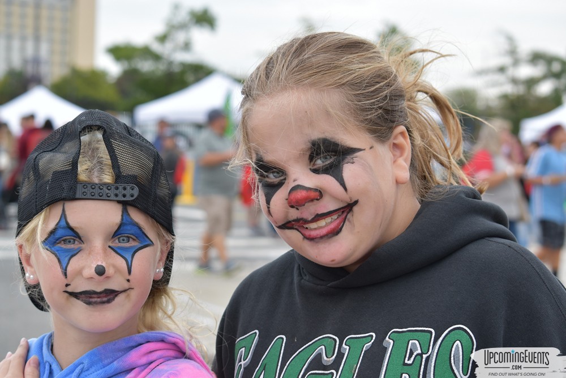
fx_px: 1297
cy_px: 189
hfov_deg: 24.6
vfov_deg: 16.6
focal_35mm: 82
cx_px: 283
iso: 400
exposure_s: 1/160
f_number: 6.3
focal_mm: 55
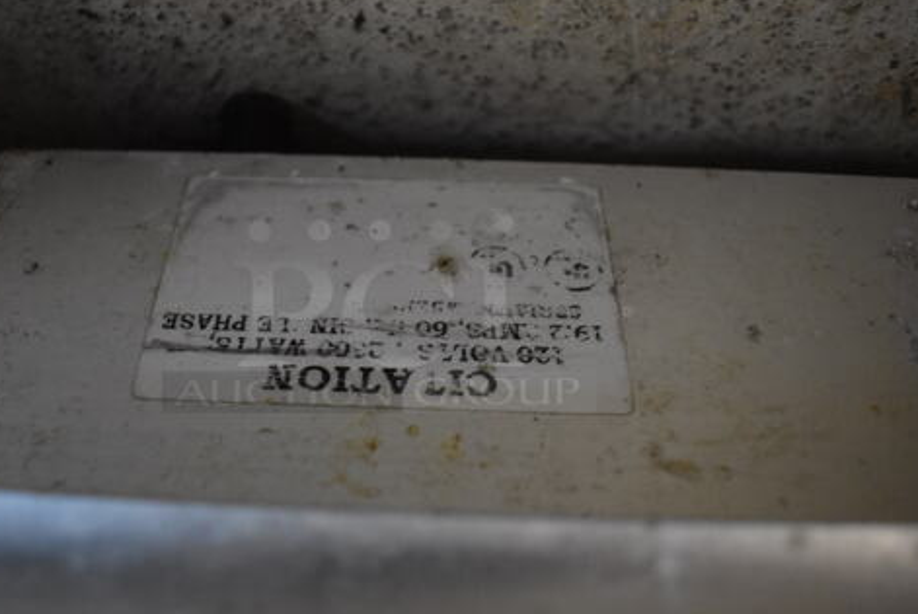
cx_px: 380
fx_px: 893
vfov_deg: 37.9
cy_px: 310
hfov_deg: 54.1
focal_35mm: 35
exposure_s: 1/30
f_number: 3.5
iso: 3200
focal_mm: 18
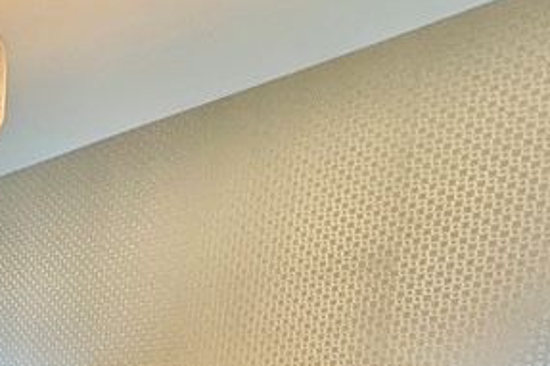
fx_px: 794
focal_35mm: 52
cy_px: 548
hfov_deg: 29.8
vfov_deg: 21.7
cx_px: -182
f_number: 2.2
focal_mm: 2.22
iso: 250
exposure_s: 1/60
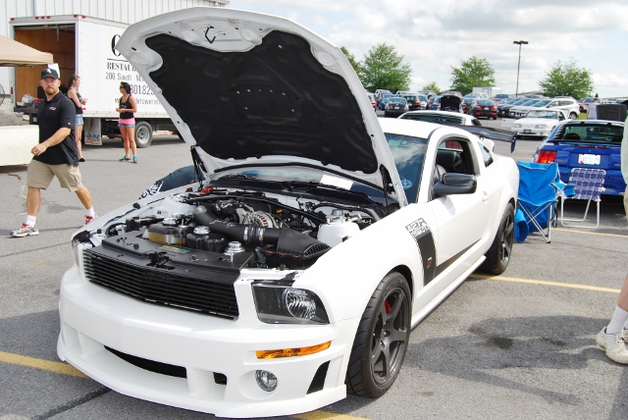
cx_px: 314
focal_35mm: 34
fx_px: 602
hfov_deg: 55.1
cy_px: 210
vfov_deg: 38.4
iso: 100
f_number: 8
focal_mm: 23
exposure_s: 1/200
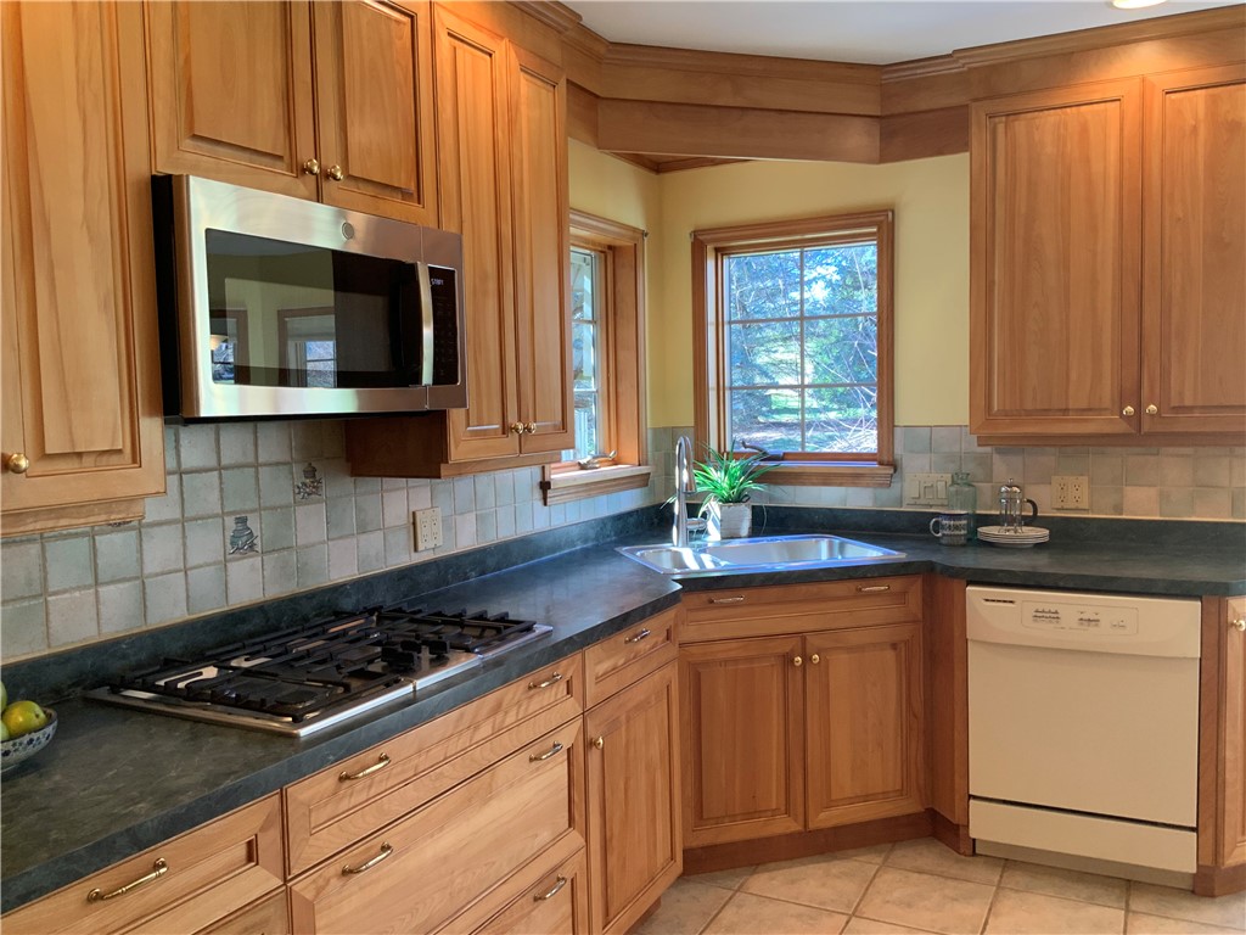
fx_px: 1044
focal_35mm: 29
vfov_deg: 48.2
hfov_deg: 61.7
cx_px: 623
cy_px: 468
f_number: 1.8
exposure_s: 1/60
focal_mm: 3
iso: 64
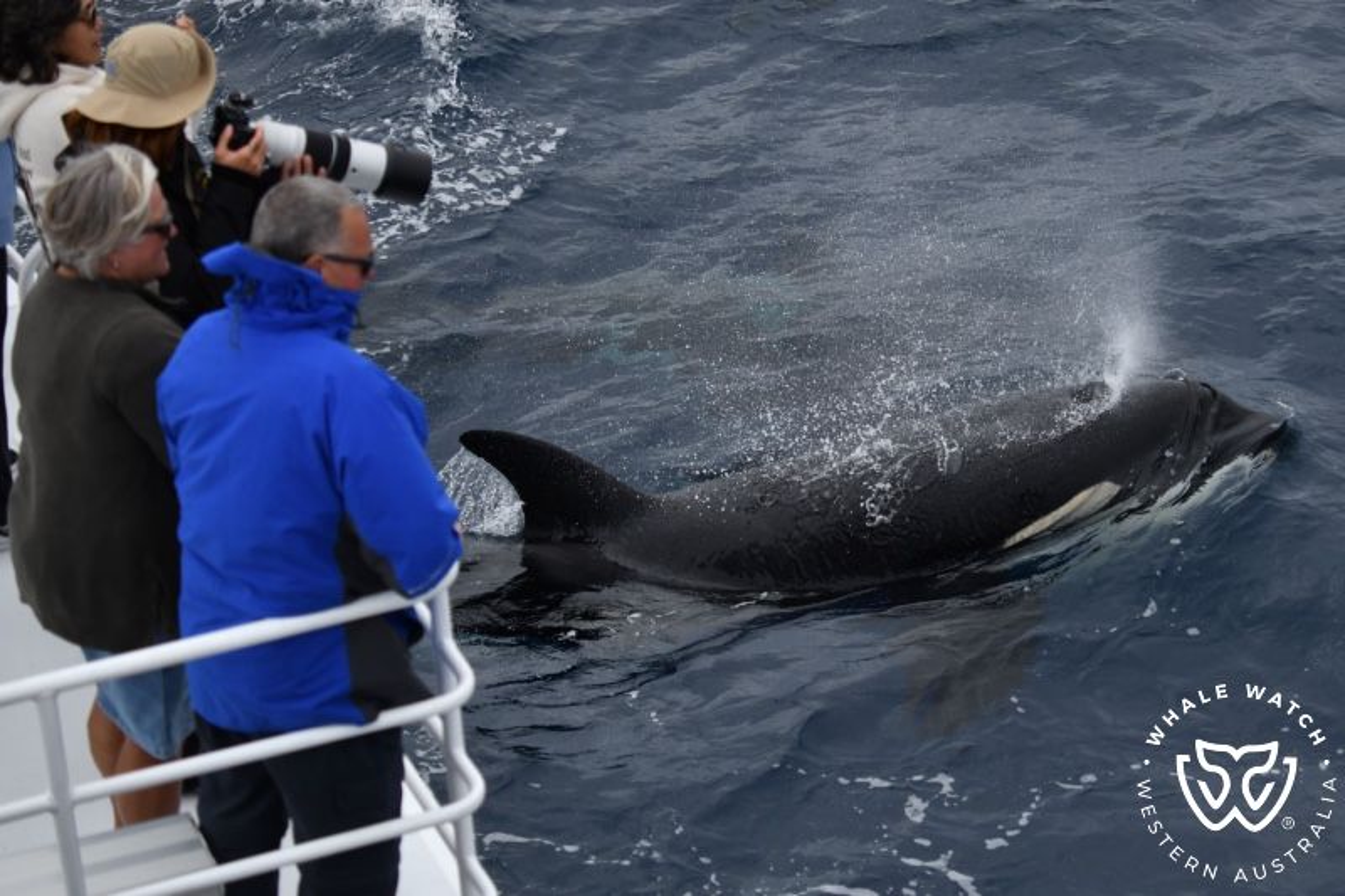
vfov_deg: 16.1
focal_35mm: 85
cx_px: 672
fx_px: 3175
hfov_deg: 23.9
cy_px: 448
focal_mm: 85
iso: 720
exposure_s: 1/8000
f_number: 4.8
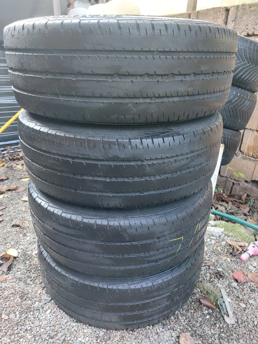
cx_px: 129
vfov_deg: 69.4
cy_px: 172
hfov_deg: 54.9
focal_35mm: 25
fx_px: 248
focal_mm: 5.23
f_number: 1.8
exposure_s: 1/50
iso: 200
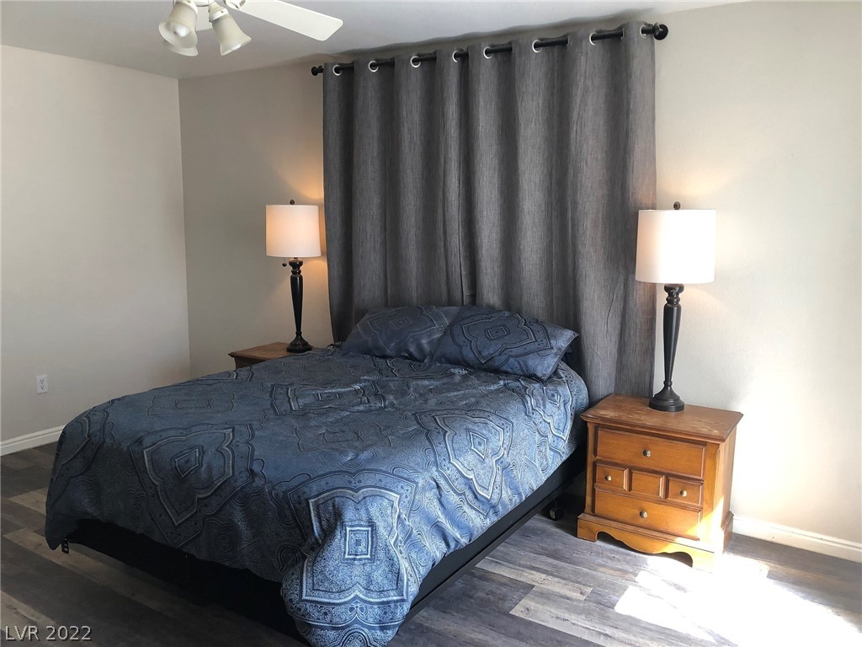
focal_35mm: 28
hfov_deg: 63.4
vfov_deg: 49.7
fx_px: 697
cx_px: 431
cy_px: 324
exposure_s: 1/30
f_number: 1.8
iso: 40
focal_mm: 3.99
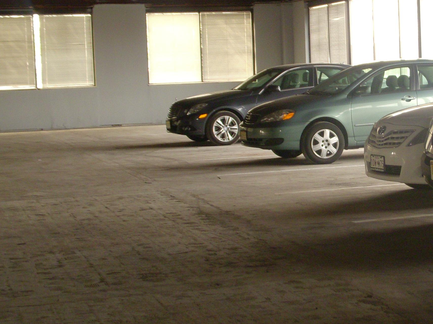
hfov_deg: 21.6
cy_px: 150
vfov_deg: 16.6
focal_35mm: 89
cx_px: 379
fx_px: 1113
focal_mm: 7.9
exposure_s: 1/15
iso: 200
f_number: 3.4
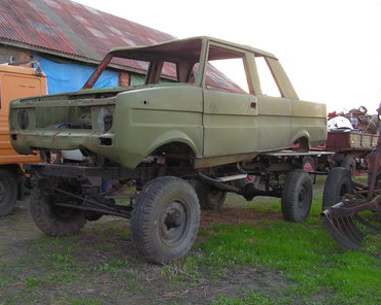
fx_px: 428
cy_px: 154
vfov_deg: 39.2
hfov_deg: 47.9
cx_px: 186
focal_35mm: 38
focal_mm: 6
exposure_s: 1/50
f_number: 3.2
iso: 64
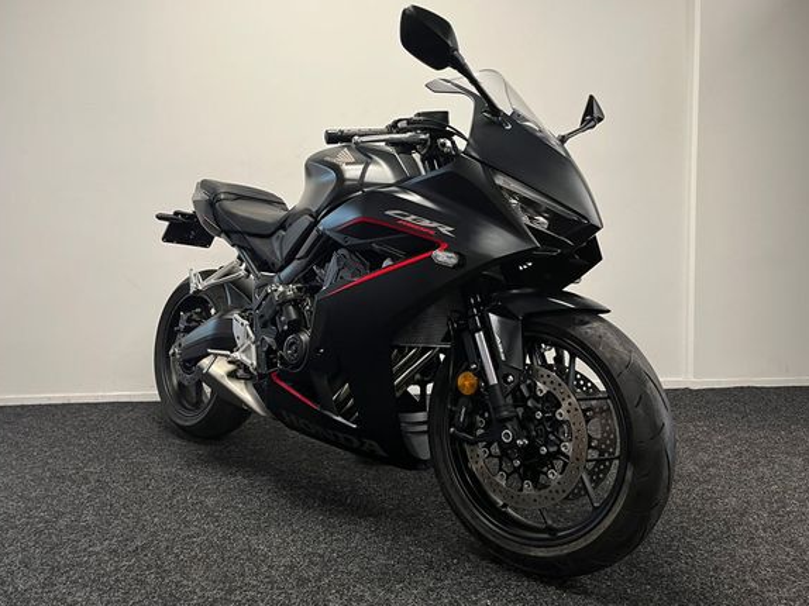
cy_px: 282
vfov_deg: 48.2
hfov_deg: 61.7
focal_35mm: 29
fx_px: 677
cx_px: 389
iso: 80
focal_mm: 5.1
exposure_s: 1/50
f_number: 1.6
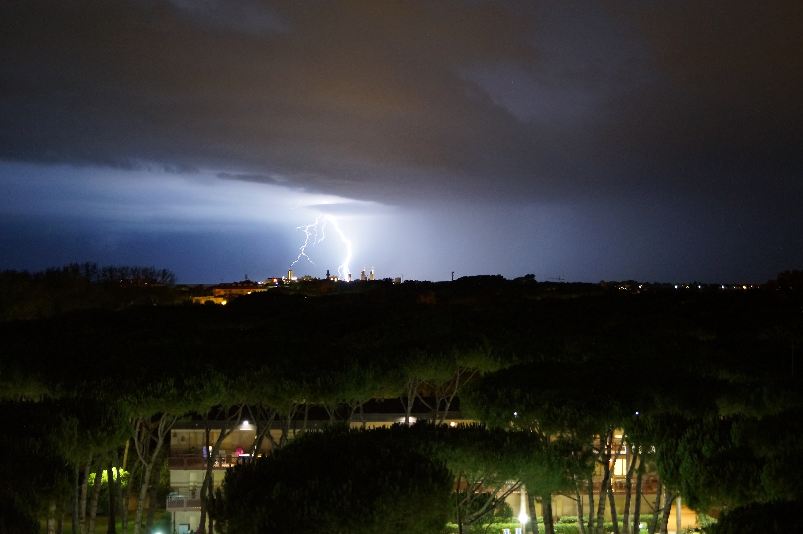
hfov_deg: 37.9
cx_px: 402
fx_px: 1170
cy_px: 267
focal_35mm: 52
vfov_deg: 25.7
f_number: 4.5
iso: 1600
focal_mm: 35
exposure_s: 1/1.25
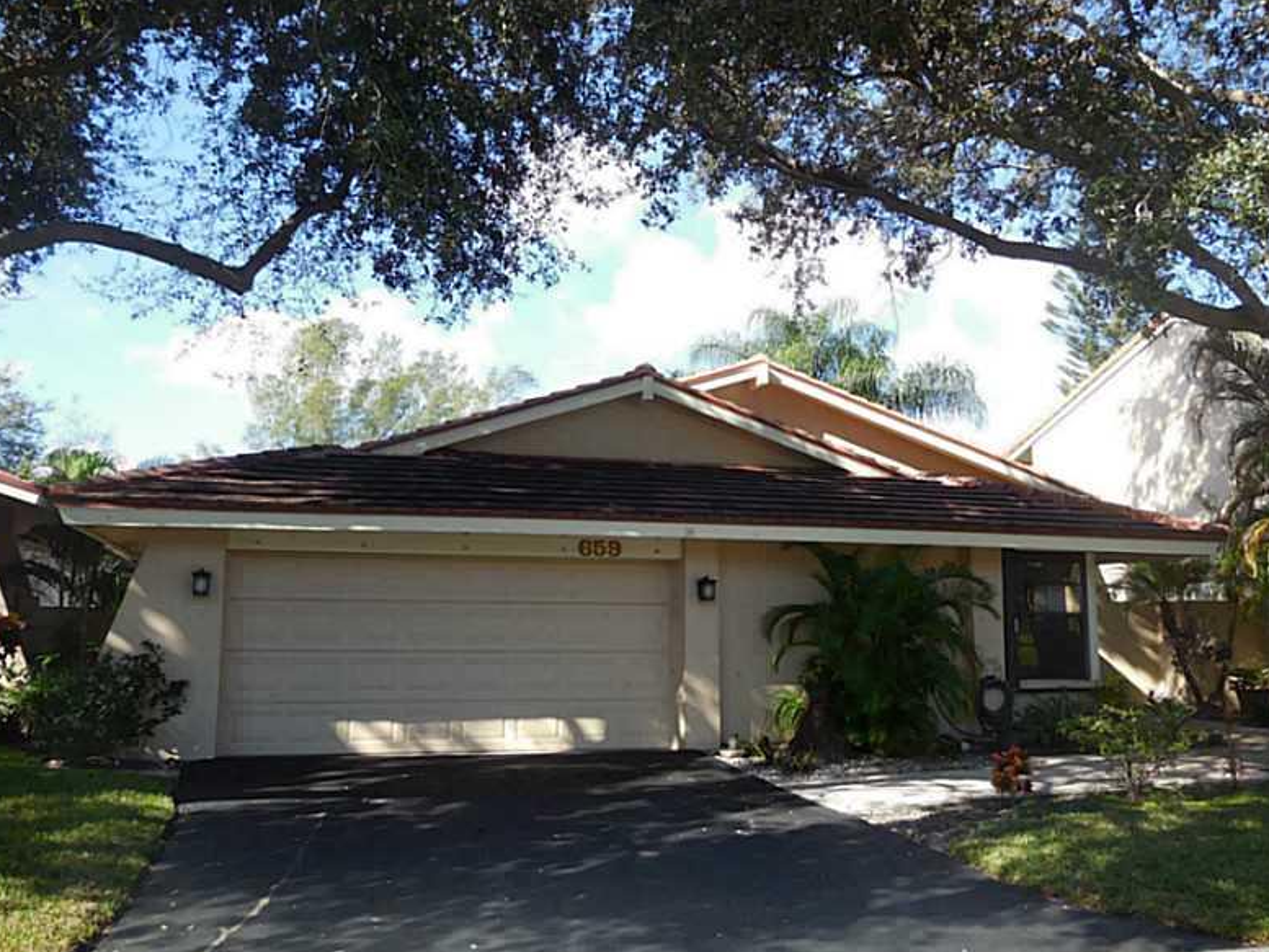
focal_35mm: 35
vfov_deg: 40.7
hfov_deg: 52.6
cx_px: 635
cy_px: 475
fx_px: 1283
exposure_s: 1/400
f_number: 3.4
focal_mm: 6.1
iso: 125
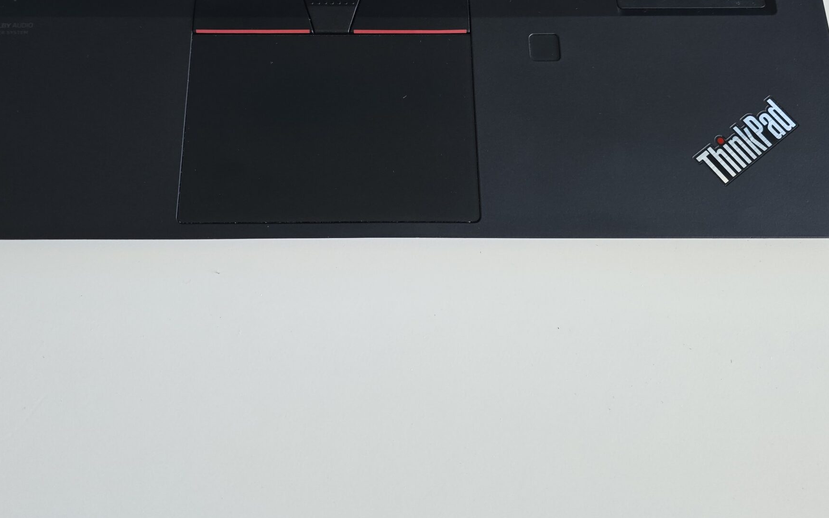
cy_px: 102
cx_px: 373
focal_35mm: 36
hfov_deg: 53.9
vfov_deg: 34.3
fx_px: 813
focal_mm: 6.3
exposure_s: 1/41
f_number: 1.7
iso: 250
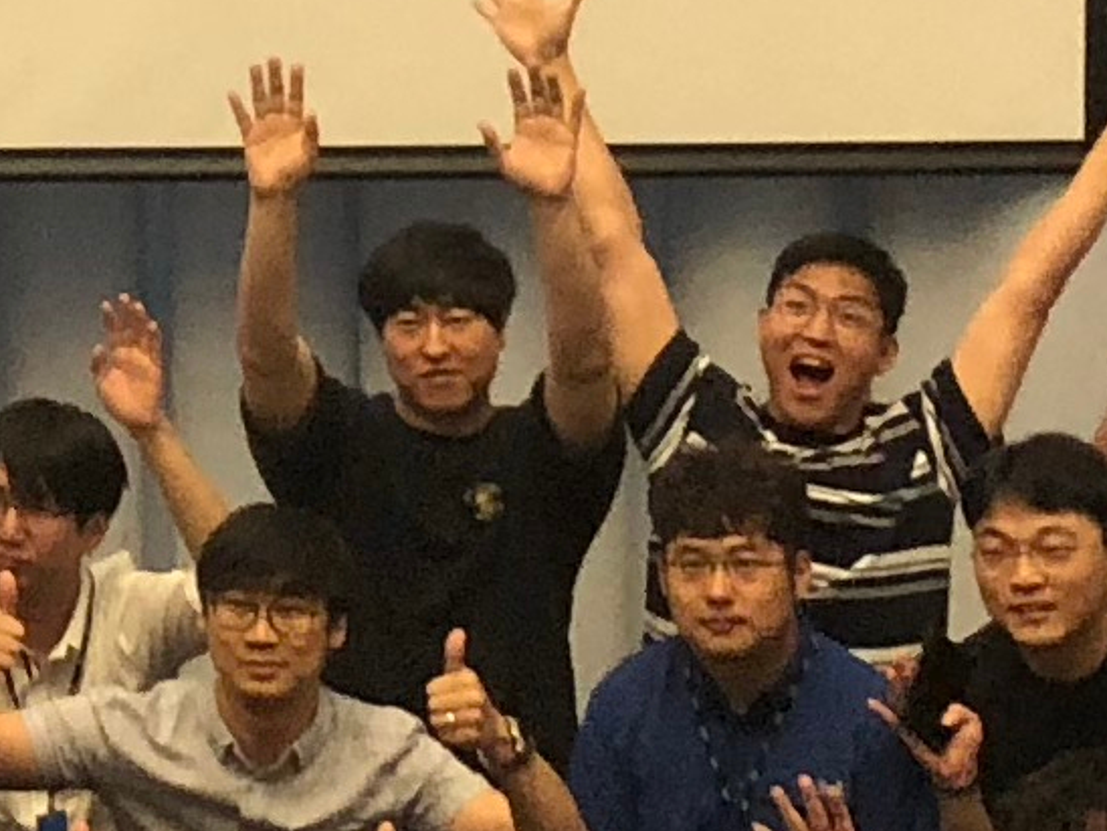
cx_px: -994
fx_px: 6588
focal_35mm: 206
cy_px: -402
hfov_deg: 9.1
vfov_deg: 7.1
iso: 32
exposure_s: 1/30
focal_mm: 4
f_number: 1.8
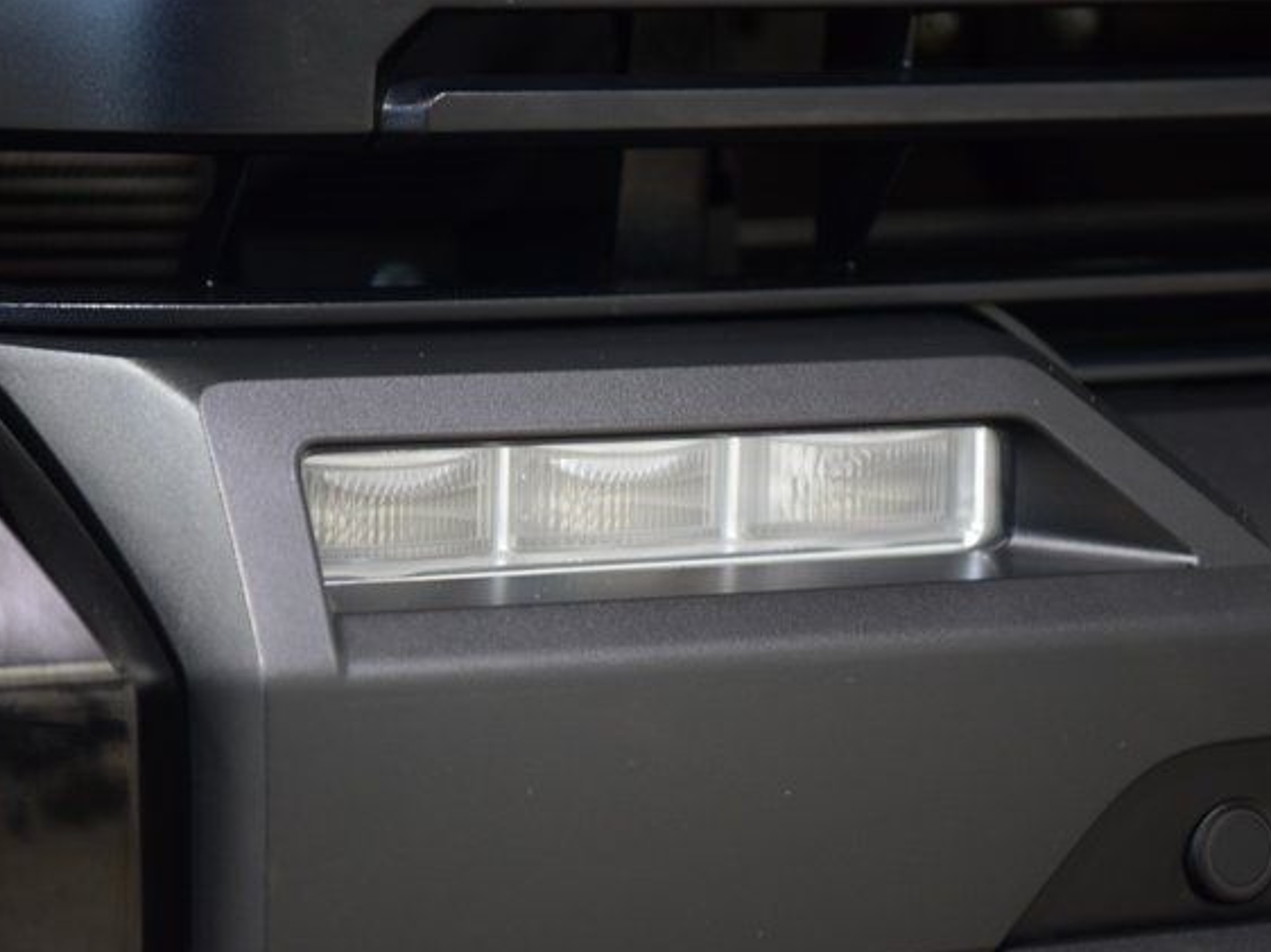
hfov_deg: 17.1
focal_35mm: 115
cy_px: 481
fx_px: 4221
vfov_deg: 12.9
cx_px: 561
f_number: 2.8
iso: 1600
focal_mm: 70
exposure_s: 1/50
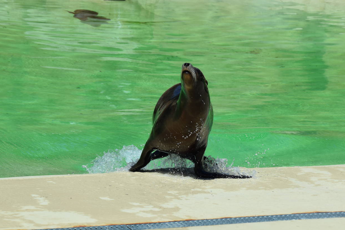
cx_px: 186
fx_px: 1677
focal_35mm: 175
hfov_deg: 11.7
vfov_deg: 7.8
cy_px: 127
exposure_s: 1/800
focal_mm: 90
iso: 200
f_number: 7.1
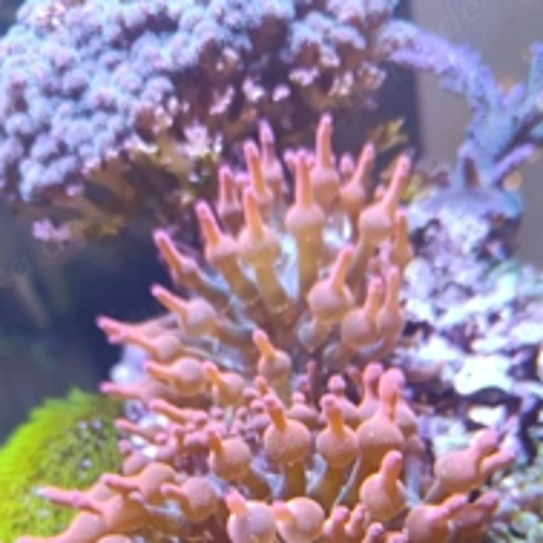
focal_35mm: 43
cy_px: 540
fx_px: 763
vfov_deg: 35.5
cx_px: 305
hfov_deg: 39.1
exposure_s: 1/50
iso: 640
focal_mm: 6.14
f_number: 1.6
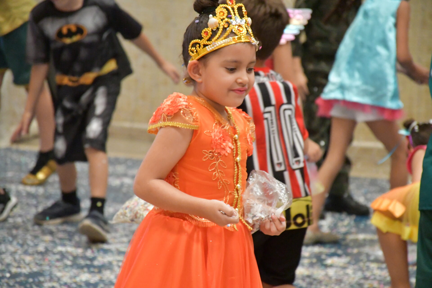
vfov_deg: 6.5
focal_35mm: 210
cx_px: 216
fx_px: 2520
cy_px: 144
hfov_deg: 9.8
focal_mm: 140
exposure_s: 1/250
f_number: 5.6
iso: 12800
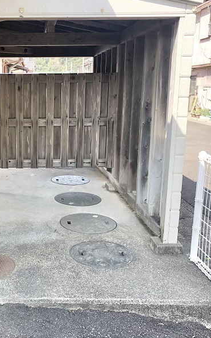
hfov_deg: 30.8
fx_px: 368
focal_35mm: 40
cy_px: 169
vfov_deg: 49.3
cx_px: 28
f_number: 1.8
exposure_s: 1/252
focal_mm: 4
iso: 20
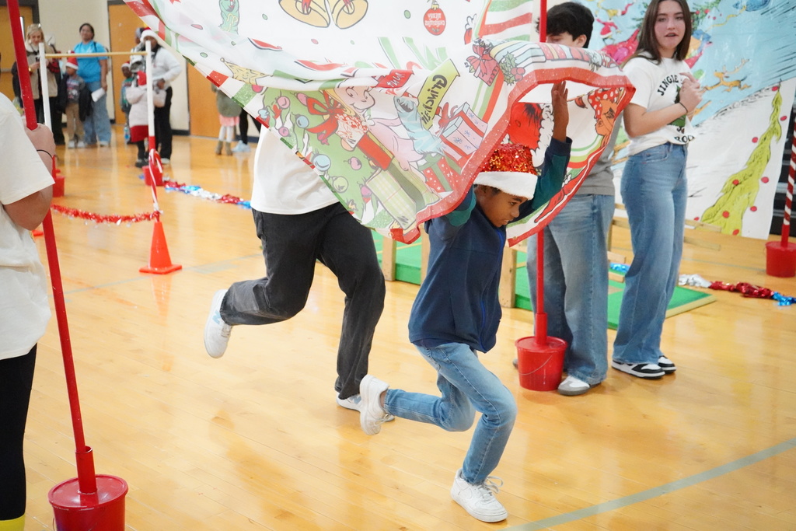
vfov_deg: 31.2
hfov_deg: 45.4
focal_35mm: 43
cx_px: 398
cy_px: 266
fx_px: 951
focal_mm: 43
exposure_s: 1/800
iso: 32000
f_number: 4.5
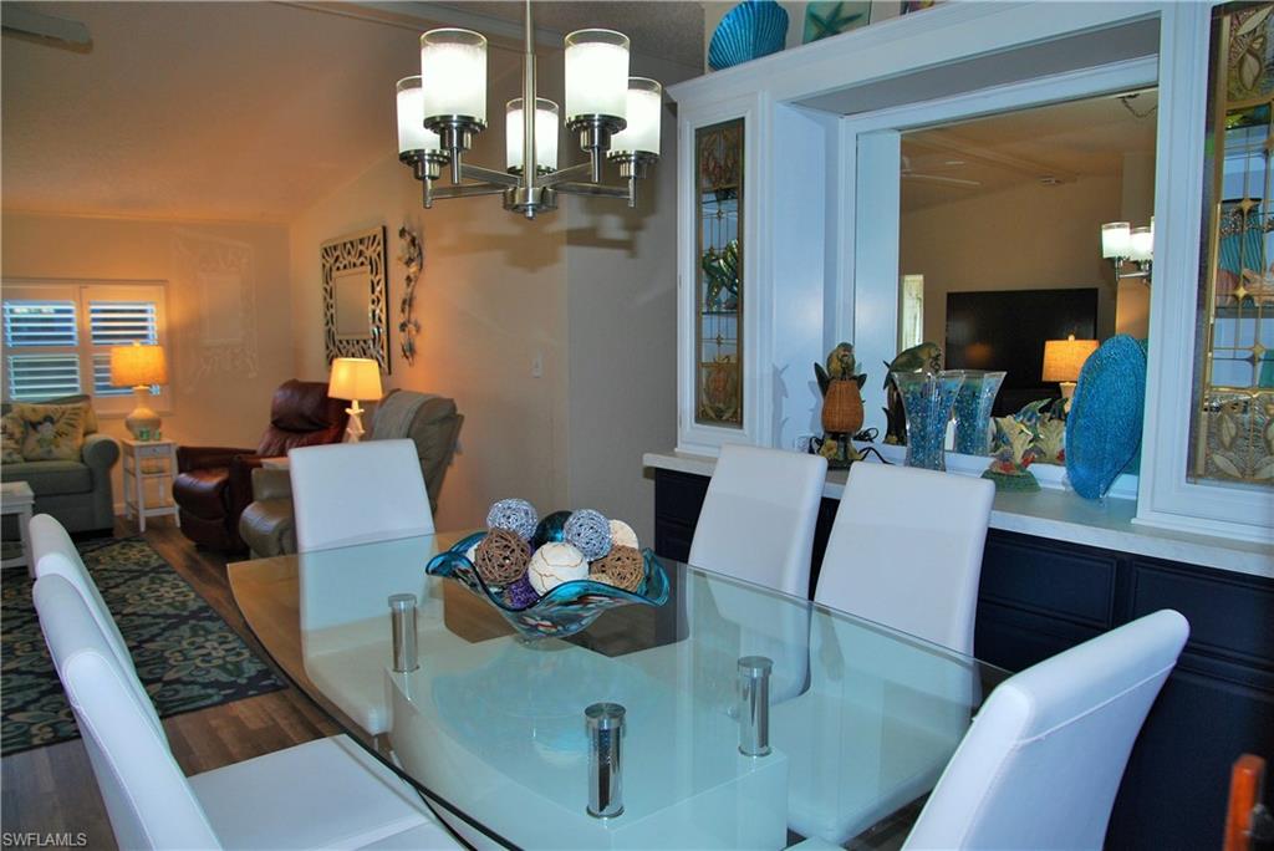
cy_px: 426
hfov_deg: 73.7
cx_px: 637
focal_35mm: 24
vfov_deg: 53.2
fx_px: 850
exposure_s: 1/60
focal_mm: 16
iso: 200
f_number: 4
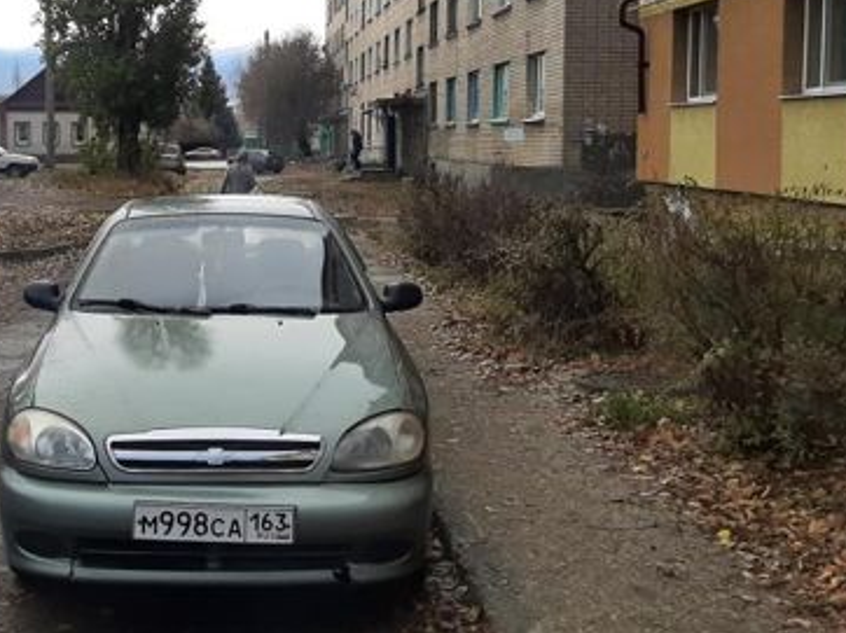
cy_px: 192
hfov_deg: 40.3
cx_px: 227
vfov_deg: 31.1
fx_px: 1123
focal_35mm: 46
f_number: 1.7
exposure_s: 1/1418
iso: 40
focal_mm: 3.93
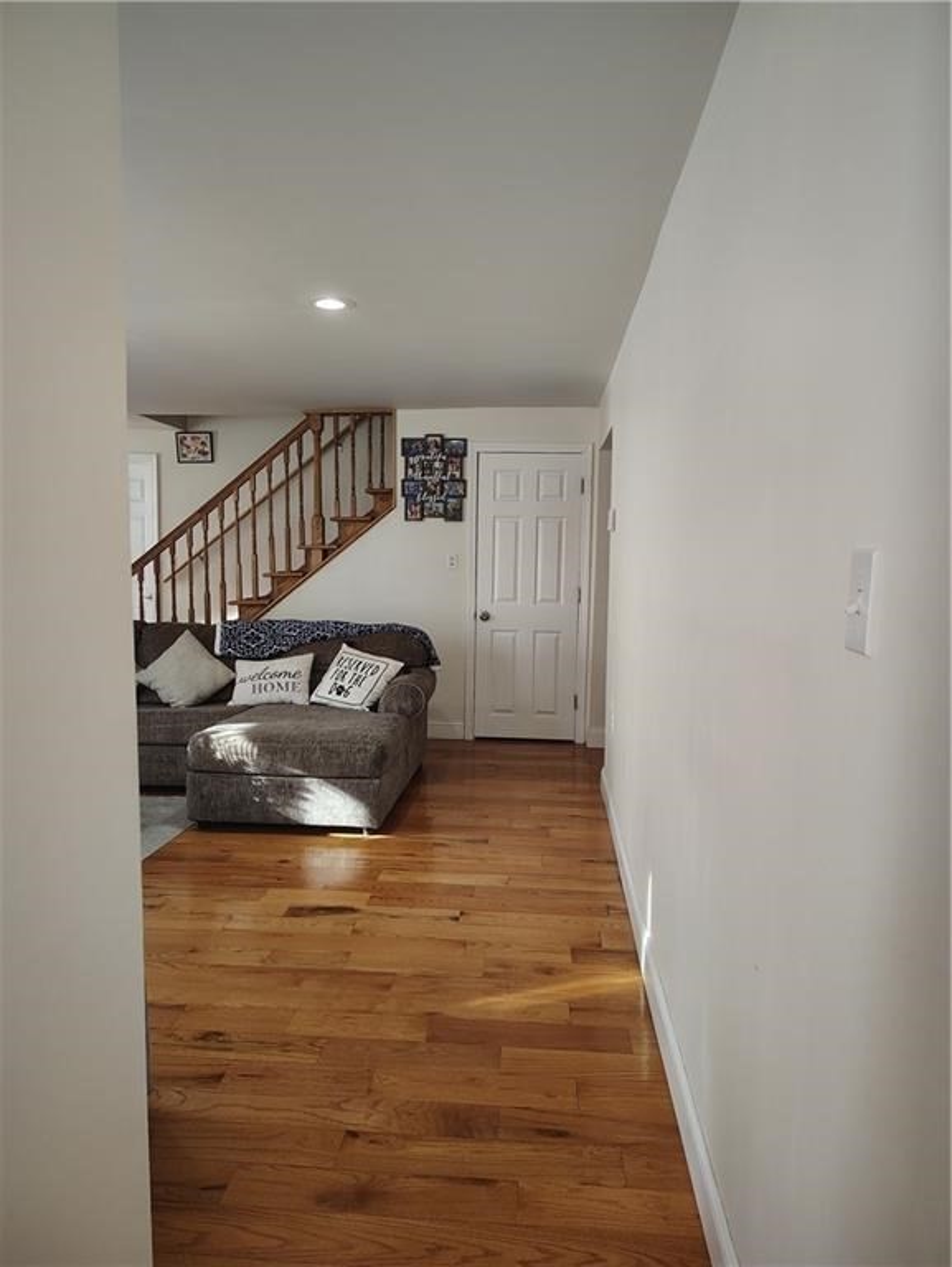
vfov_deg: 71.6
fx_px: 879
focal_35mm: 24
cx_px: 476
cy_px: 634
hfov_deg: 56.9
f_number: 1.8
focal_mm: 5.56
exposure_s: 1/120
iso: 891
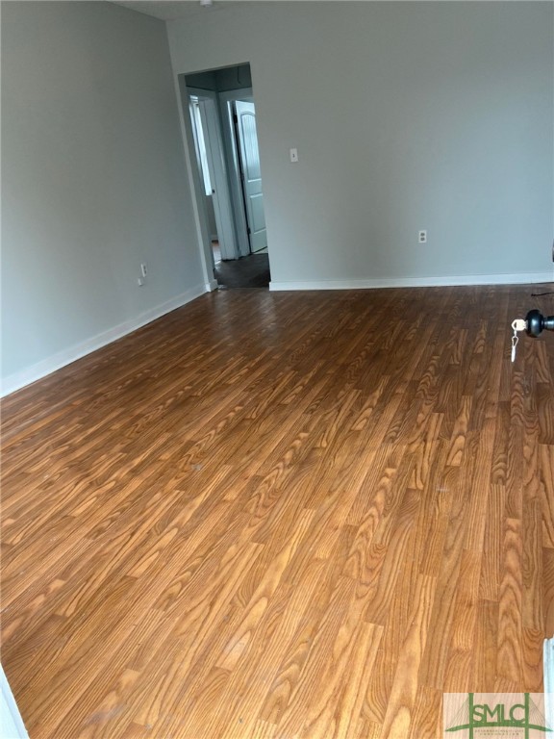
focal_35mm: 26
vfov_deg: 67.3
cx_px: 277
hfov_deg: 53.1
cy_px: 370
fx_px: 555
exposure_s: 1/121
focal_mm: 4.25
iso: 100
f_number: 1.8
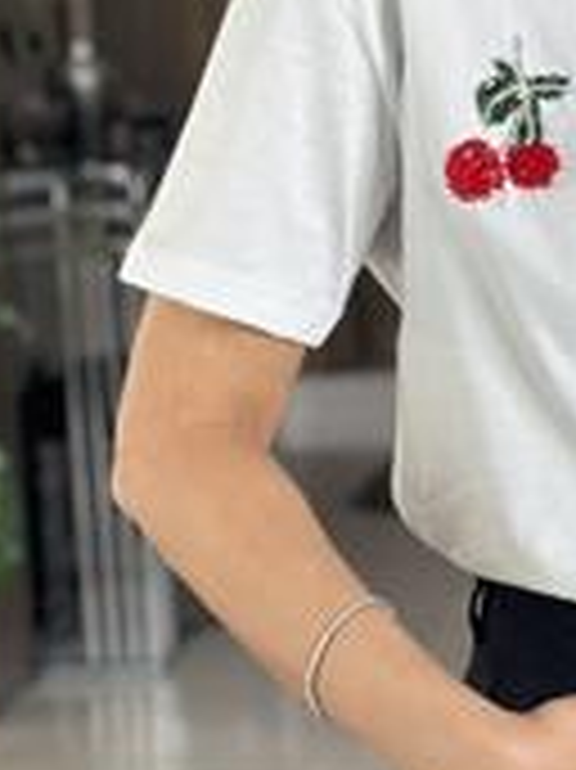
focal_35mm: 142
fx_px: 3154
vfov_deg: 13.8
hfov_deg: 10.2
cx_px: 724
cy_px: 162
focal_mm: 6.86
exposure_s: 1/97
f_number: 1.78
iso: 125
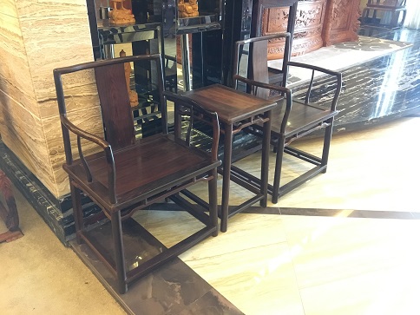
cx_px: 210
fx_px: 352
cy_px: 158
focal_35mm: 29
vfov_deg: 48.2
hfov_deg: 61.7
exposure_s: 1/17
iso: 320
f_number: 2.2
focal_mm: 4.15
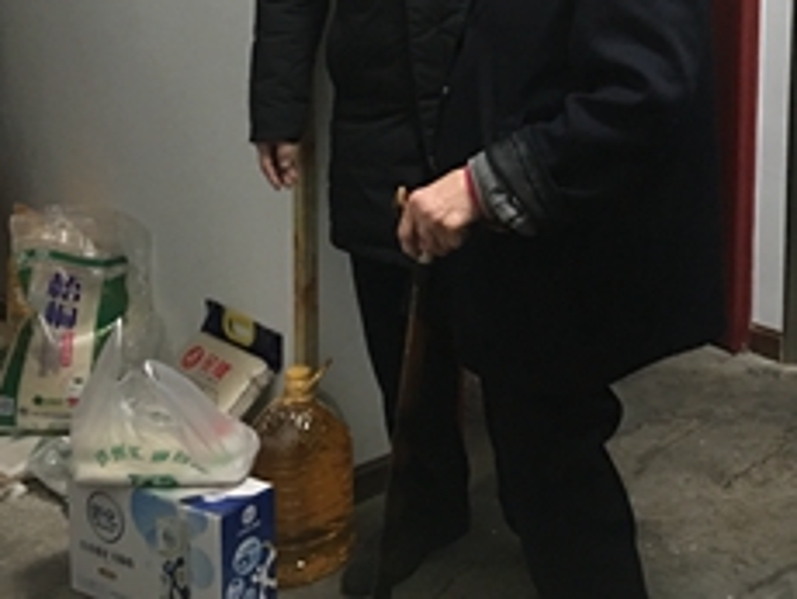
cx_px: 679
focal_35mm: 63
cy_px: 9
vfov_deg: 22.5
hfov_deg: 29.7
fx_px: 1452
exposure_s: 1/10
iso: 100
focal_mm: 4.15
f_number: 2.2
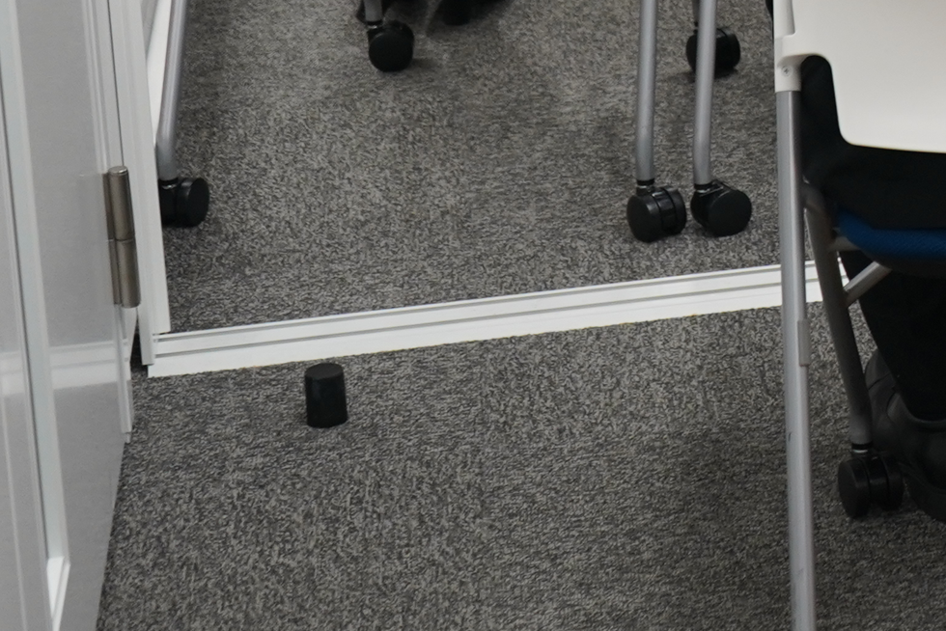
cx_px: 1484
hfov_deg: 13.6
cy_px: -416
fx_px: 3706
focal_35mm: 141
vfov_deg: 9.4
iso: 800
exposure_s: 1/100
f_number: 4
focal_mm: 36
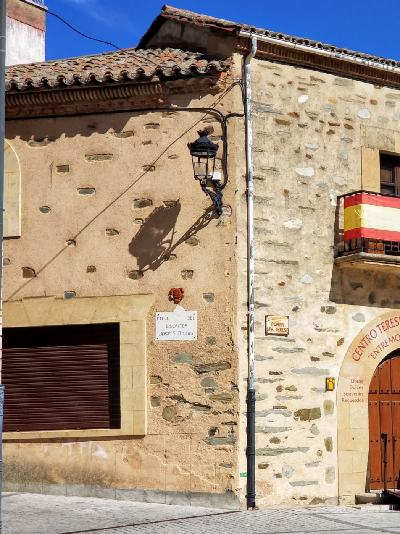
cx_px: 377
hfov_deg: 19.2
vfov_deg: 26.0
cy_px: 267
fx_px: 1156
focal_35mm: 75
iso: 25
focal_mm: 6
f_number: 2.4
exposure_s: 1/1312
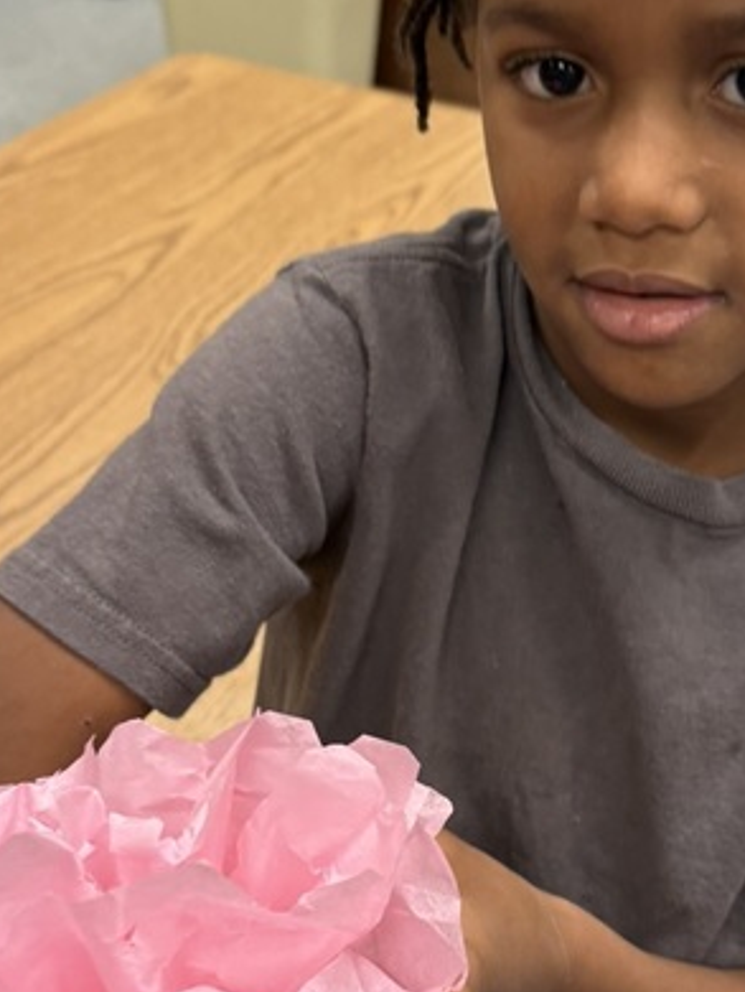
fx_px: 1806
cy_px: 445
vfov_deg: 30.7
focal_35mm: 63
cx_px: 582
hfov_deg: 23.0
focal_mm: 6.76
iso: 160
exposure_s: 1/60
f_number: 1.78
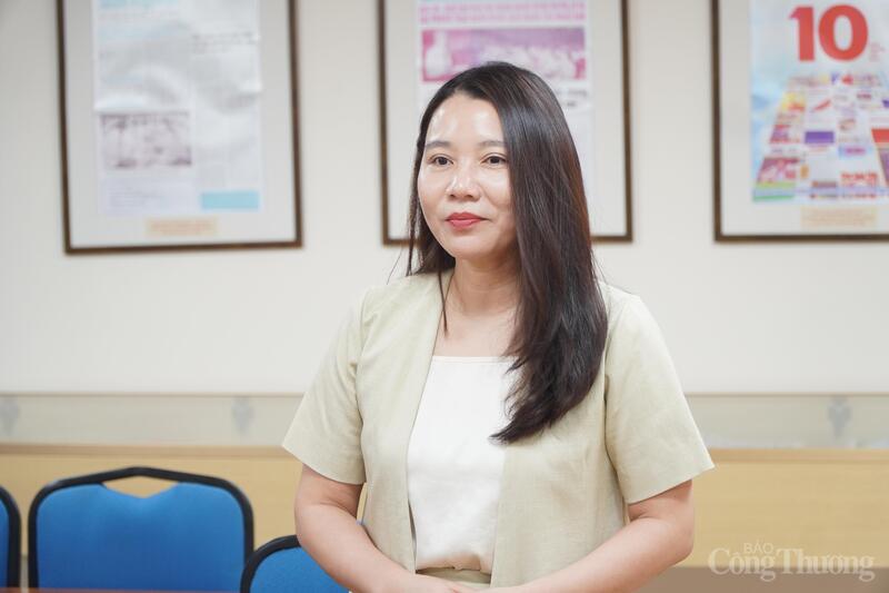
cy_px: 296
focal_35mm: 102
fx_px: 2518
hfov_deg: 20.0
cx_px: 444
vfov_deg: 13.4
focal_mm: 68
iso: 500
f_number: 4
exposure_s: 1/50
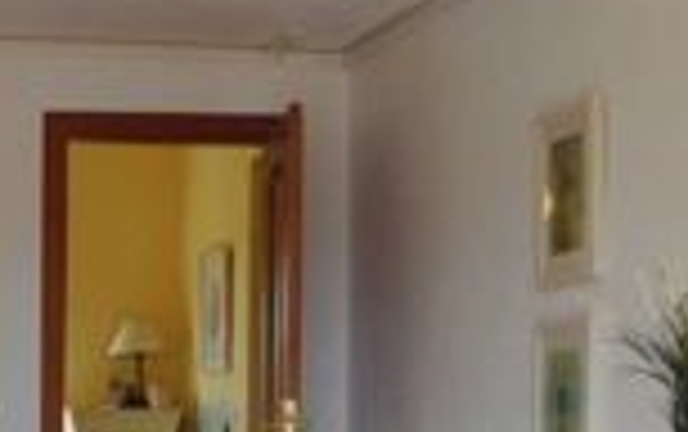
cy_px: 544
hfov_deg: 17.3
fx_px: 2102
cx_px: -232
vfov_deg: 11.4
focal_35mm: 112
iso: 125
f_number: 3
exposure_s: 1/160
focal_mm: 4
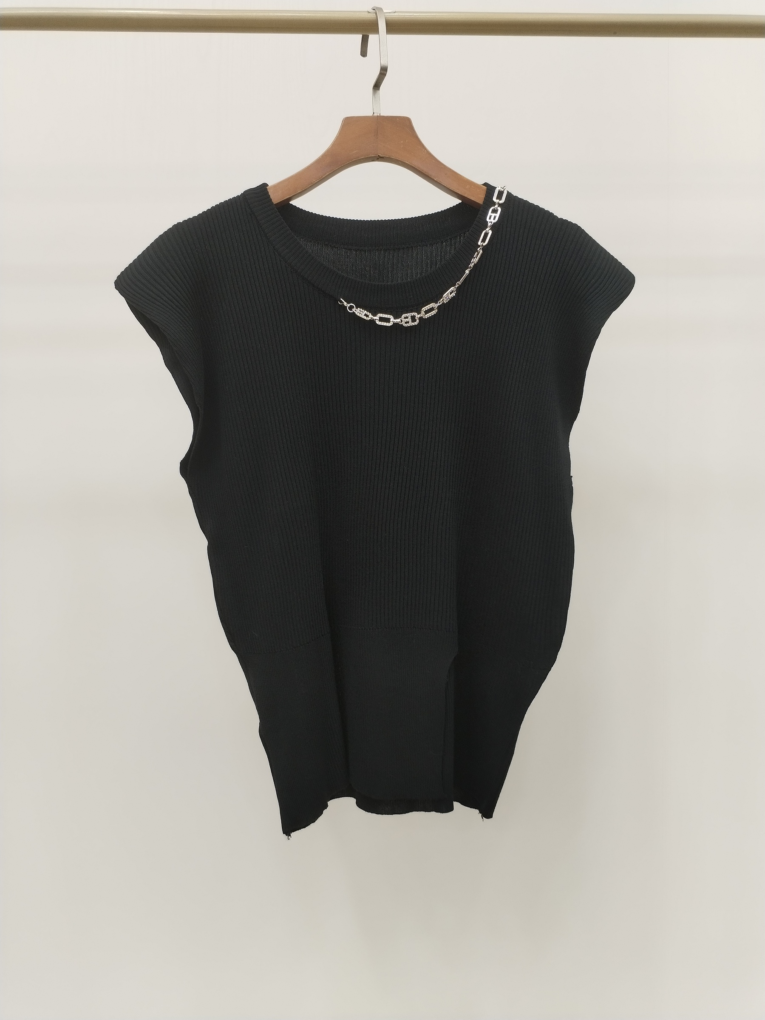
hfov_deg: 48.2
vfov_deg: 61.7
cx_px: 382
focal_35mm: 29
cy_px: 510
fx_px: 855
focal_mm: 4.75
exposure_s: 1/60
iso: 160
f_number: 1.8
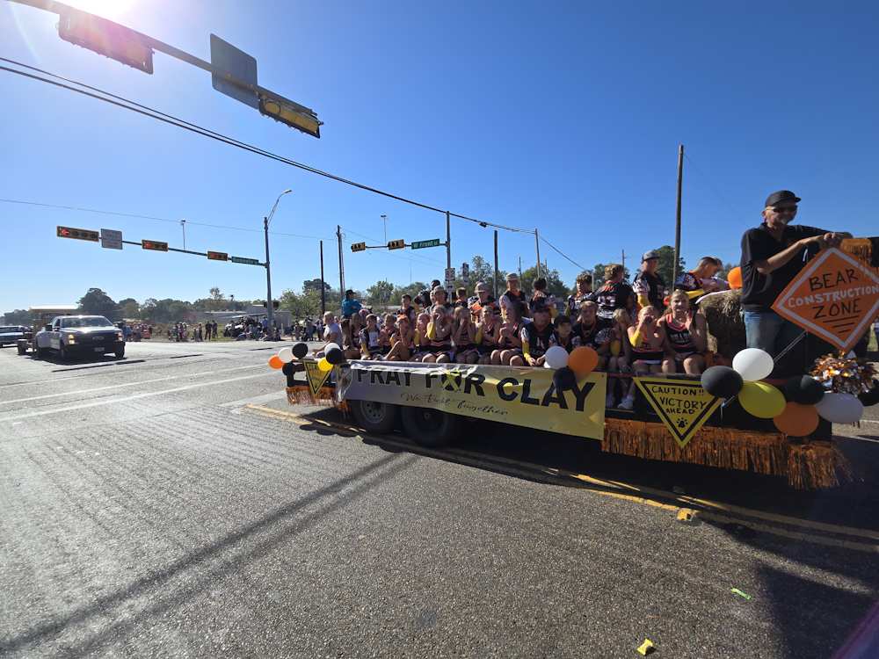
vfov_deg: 89.9
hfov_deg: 106.2
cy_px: 330
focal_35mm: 13
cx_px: 440
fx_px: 330
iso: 50
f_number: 2.2
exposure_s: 1/2628
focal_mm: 2.2
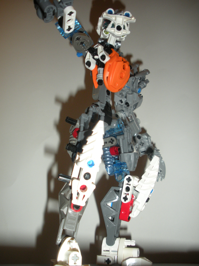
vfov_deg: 52.6
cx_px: 100
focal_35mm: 35
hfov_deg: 40.7
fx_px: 268
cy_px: 133
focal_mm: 6.3
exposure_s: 1/60
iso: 200
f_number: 3.5
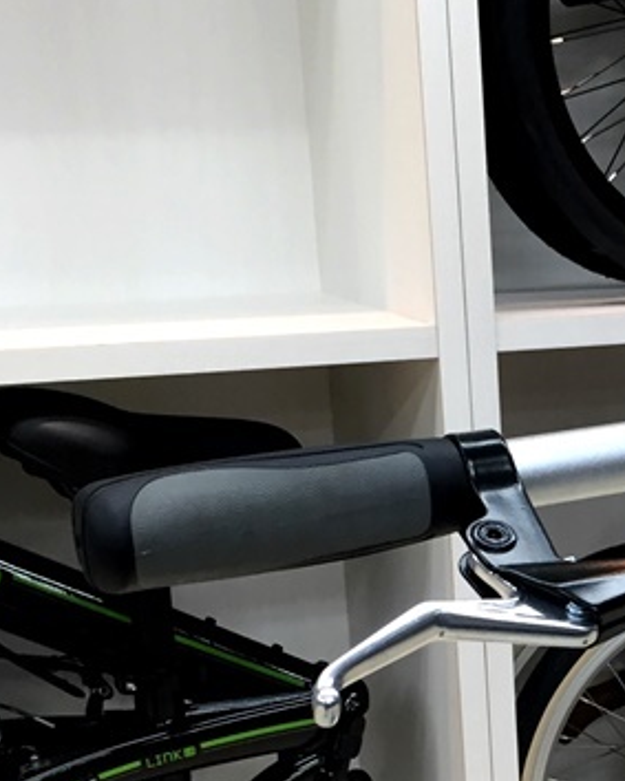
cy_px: 702
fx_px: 1851
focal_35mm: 80
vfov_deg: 23.2
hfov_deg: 18.4
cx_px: 709
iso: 40
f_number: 2.2
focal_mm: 4.15
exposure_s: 1/33
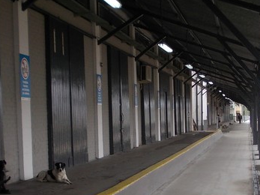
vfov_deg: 17.4
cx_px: 150
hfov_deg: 23.3
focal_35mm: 84
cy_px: 152
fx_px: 631
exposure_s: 1/100
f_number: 3.1
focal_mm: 5.3
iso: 80
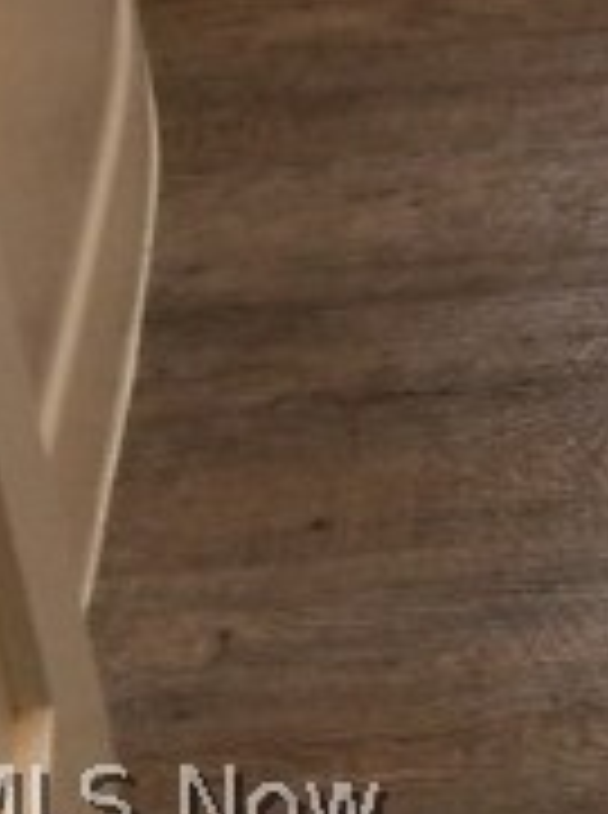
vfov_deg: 12.6
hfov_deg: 10.1
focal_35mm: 136
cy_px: -850
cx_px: 1205
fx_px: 3196
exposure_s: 1/40
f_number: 2.4
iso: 40
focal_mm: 3.3
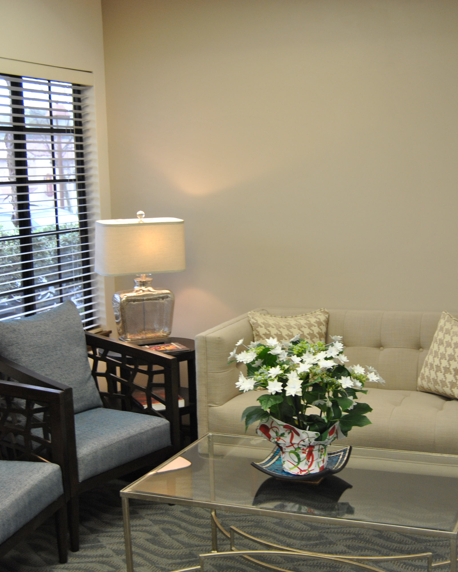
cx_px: 256
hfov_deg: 29.7
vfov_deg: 36.7
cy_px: 286
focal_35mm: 51
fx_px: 864
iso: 280
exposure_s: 1/30
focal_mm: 24
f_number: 3.8
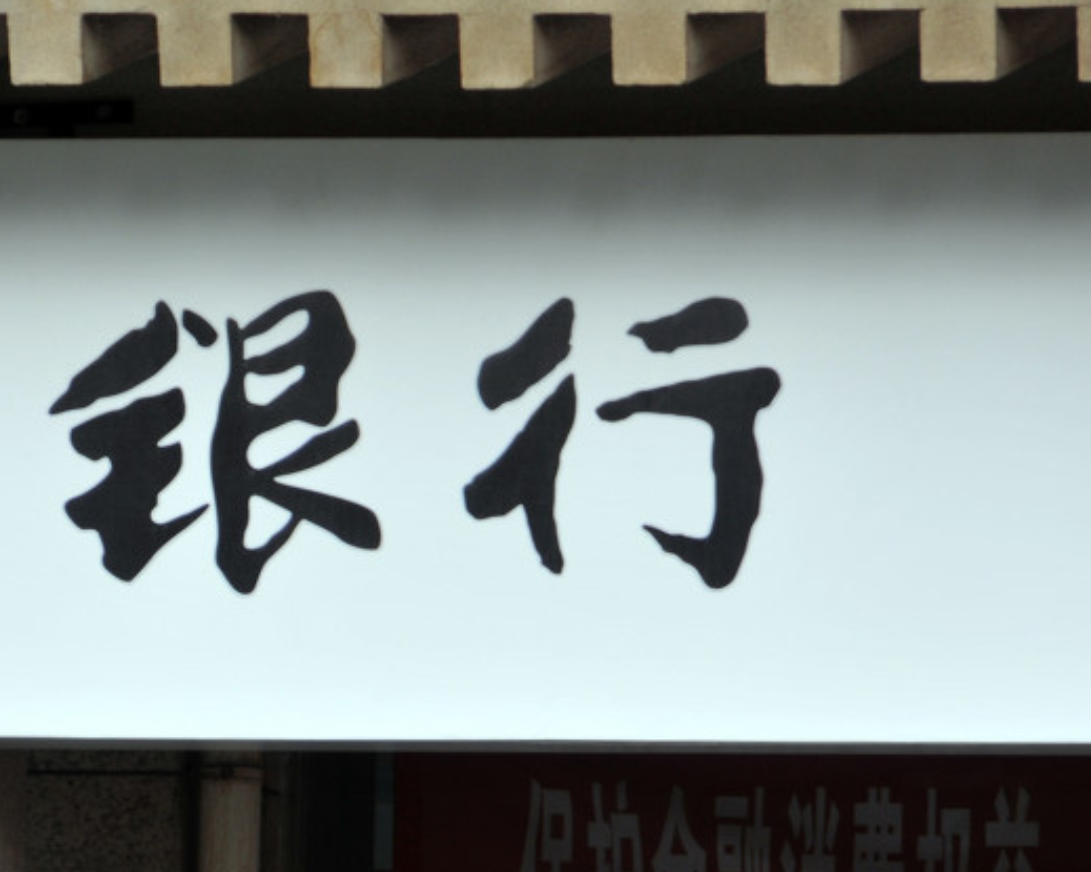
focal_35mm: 520
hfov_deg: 3.7
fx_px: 16787
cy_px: 684
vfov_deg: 3.0
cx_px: 32
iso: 200
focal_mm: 150
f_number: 5.6
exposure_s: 1/25
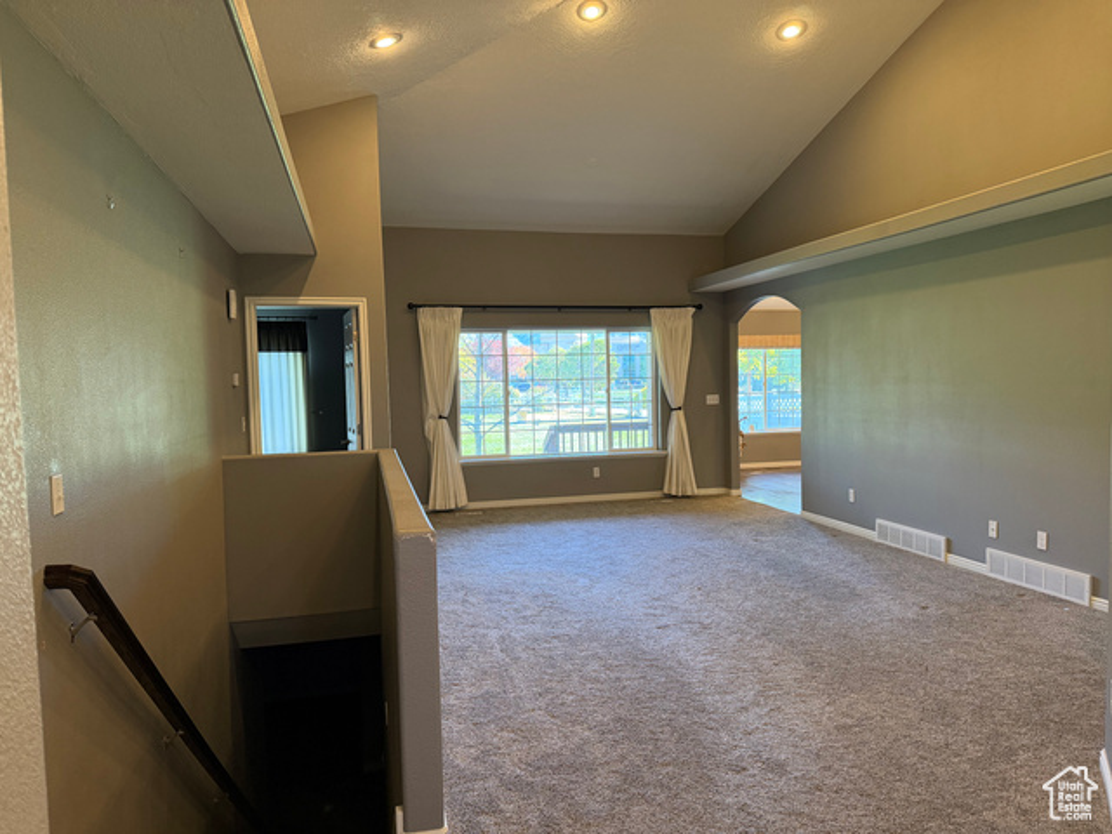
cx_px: 556
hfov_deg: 71.6
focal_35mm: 24
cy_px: 417
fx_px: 771
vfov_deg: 56.8
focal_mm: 6.76
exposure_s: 1/120
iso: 400
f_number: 1.78
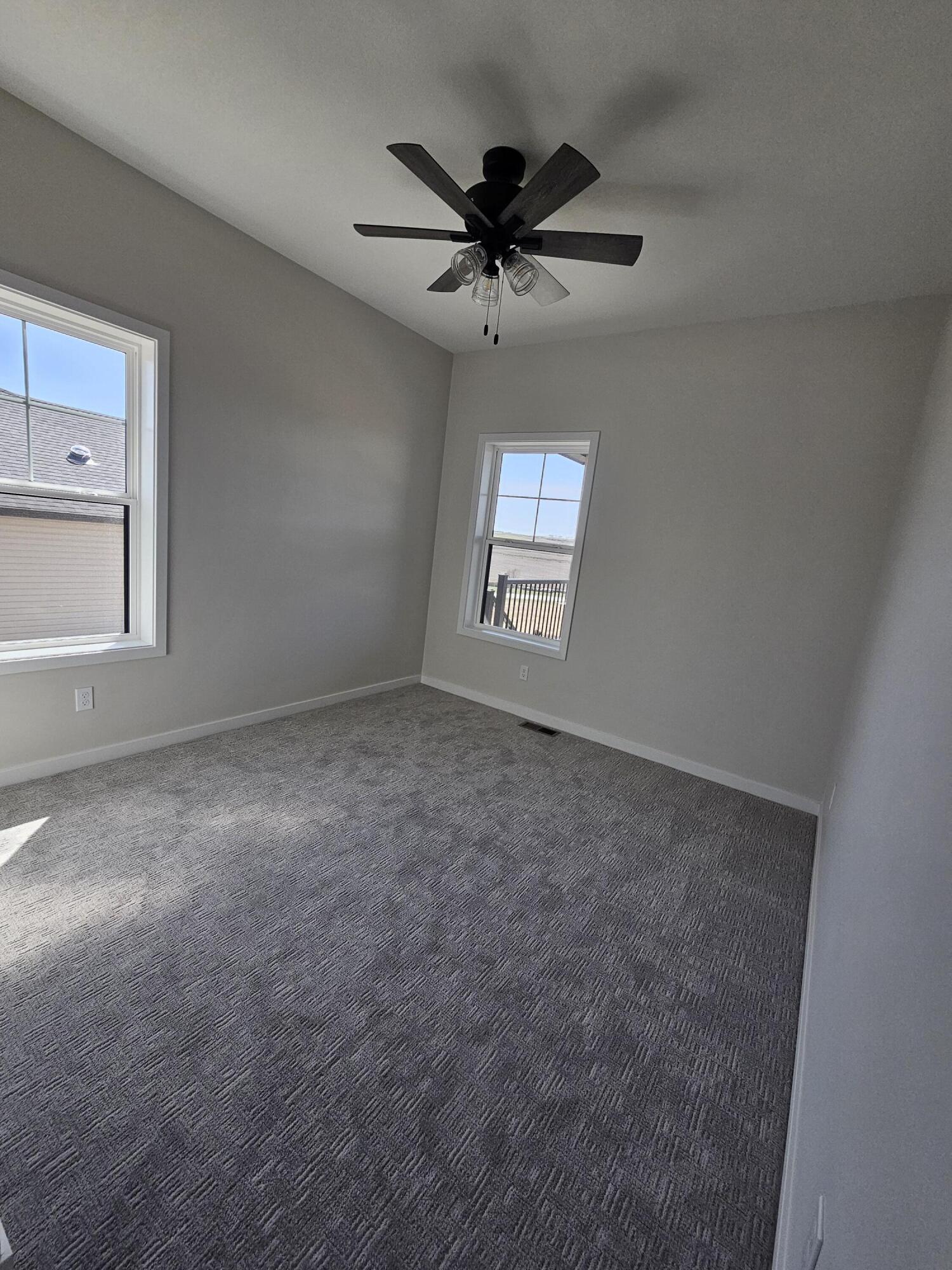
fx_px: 477
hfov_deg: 89.9
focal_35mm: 13
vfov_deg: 106.2
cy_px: 635
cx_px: 476
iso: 100
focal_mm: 2.2
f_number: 2.2
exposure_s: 1/359
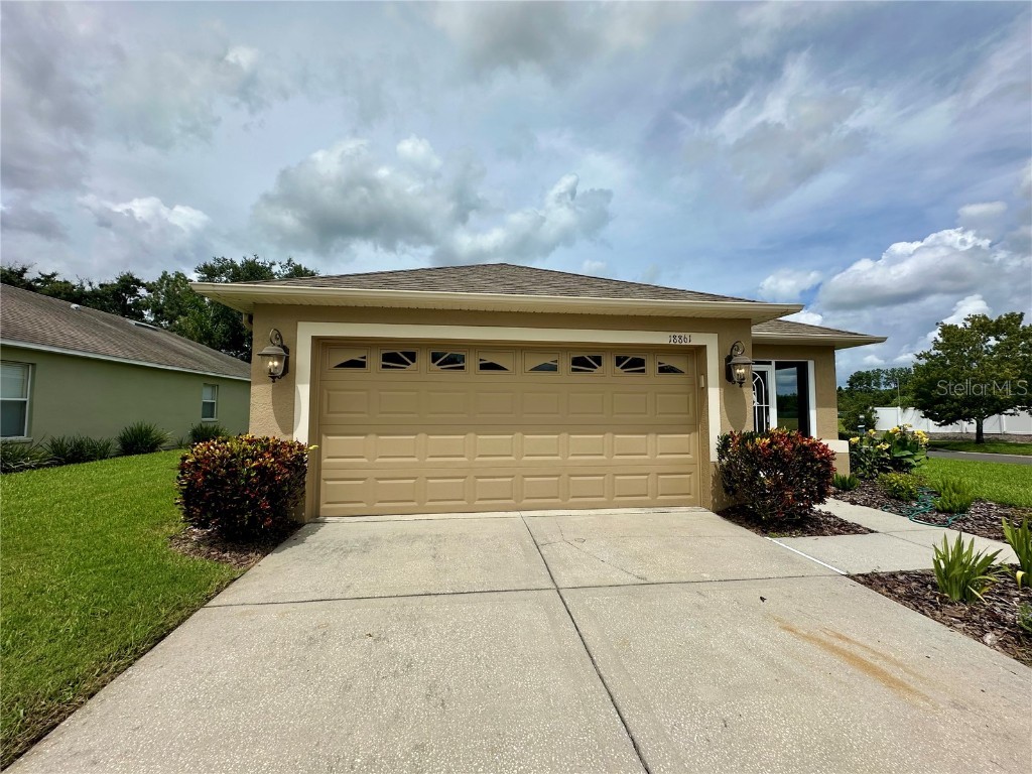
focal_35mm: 14
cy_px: 387
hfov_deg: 102.1
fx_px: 417
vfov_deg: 85.7
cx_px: 516
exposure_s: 1/3509
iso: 50
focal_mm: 2.22
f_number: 2.2
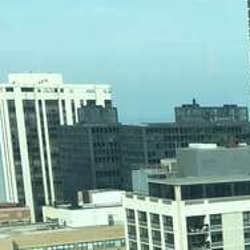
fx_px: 891
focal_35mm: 109
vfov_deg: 15.4
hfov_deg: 14.5
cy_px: 298
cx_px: 415
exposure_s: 1/699
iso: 25
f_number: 2.2
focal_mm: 4.15
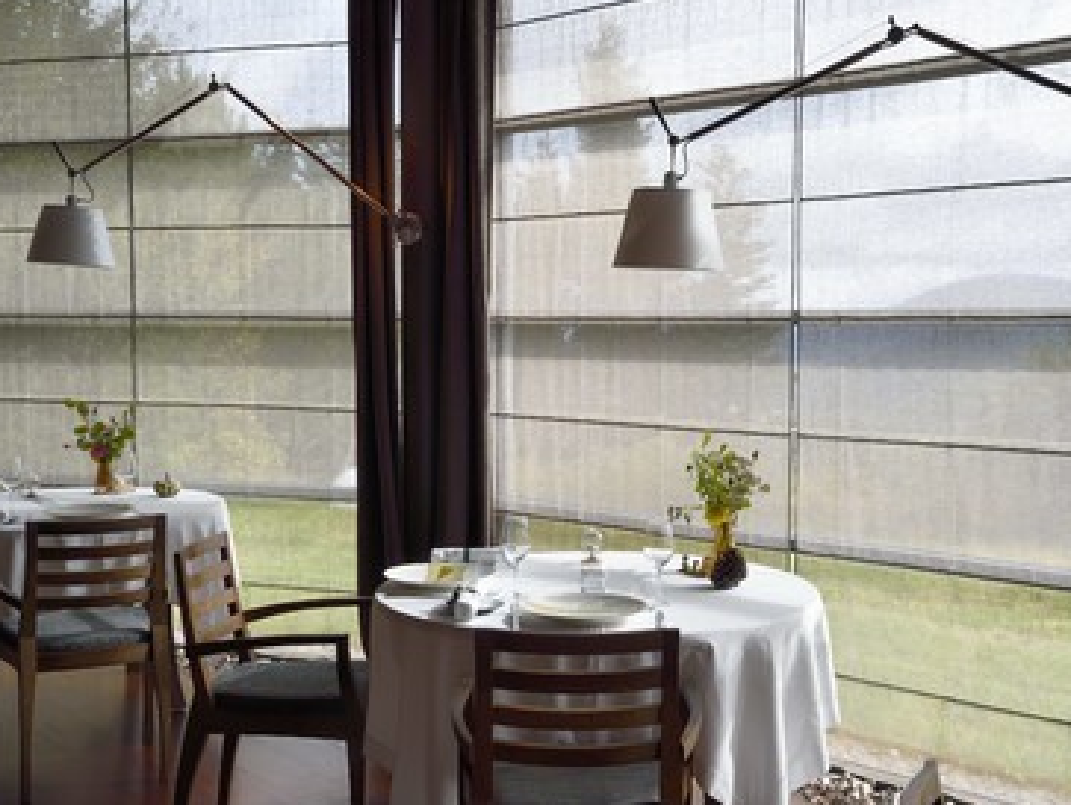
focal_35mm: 50
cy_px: 404
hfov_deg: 38.1
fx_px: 1549
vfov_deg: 29.2
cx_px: 587
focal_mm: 45
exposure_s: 1/100
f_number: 22
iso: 1600
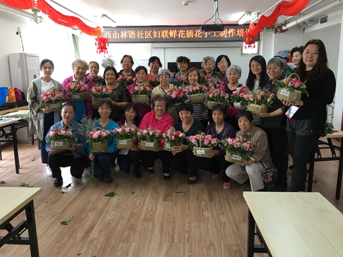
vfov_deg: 48.2
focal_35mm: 29
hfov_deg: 61.7
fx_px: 287
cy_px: 128
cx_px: 172
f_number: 2.2
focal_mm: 4.15
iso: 40
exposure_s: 1/17
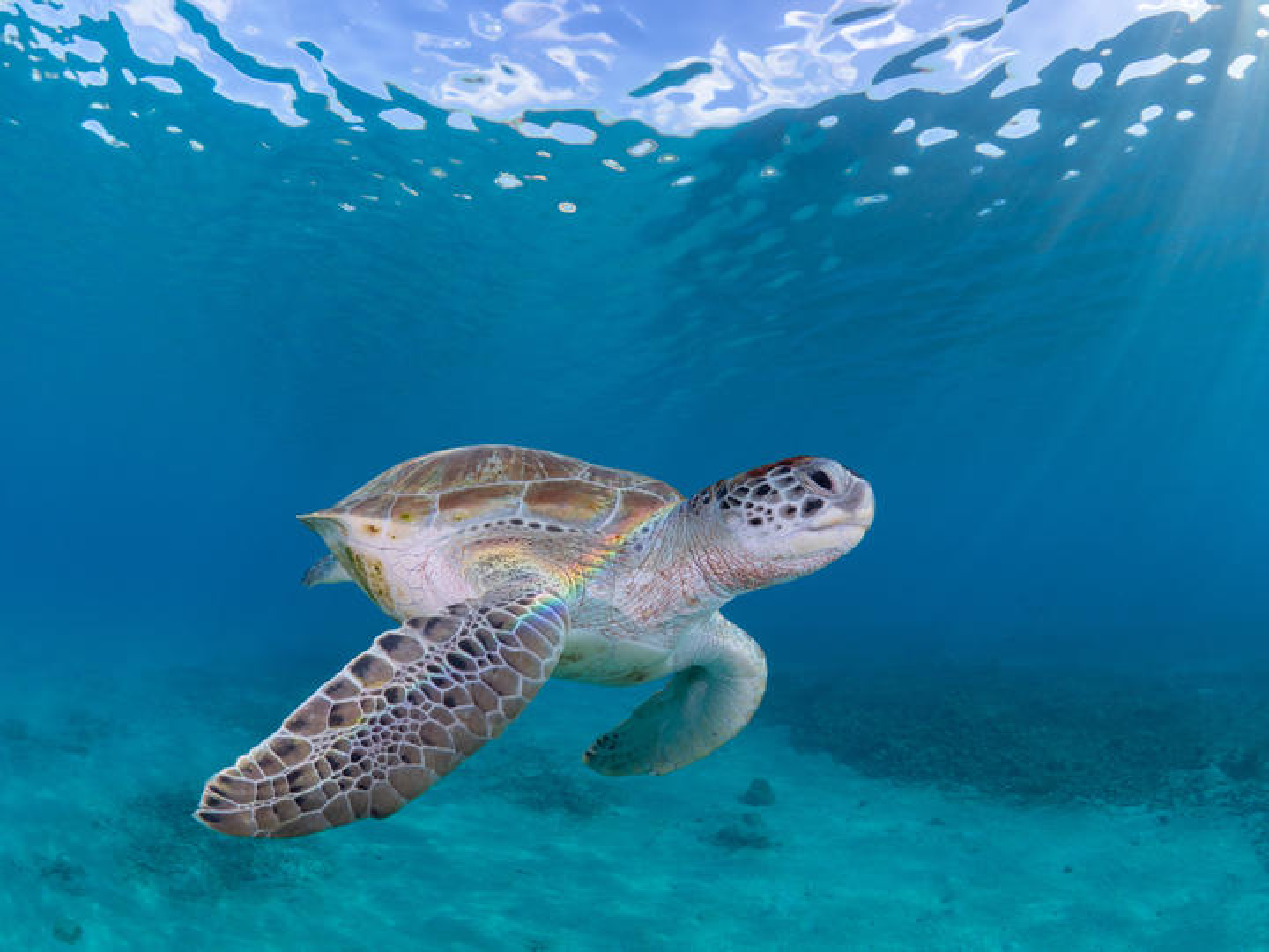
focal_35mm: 16
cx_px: 634
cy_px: 476
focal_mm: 8
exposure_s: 1/200
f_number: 7.1
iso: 250
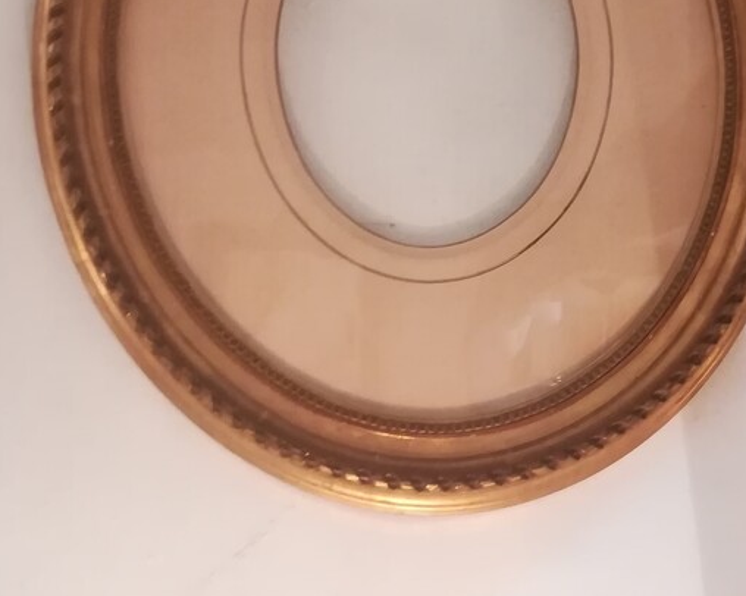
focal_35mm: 60
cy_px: 38
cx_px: 414
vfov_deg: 24.5
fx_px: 1324
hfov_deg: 31.4
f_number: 2.2
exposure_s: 1/20
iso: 500
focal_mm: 3.83
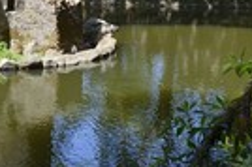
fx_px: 678
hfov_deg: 21.0
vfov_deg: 13.8
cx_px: 115
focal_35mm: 97
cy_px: -13
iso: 400
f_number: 7.1
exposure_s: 1/640
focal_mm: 31
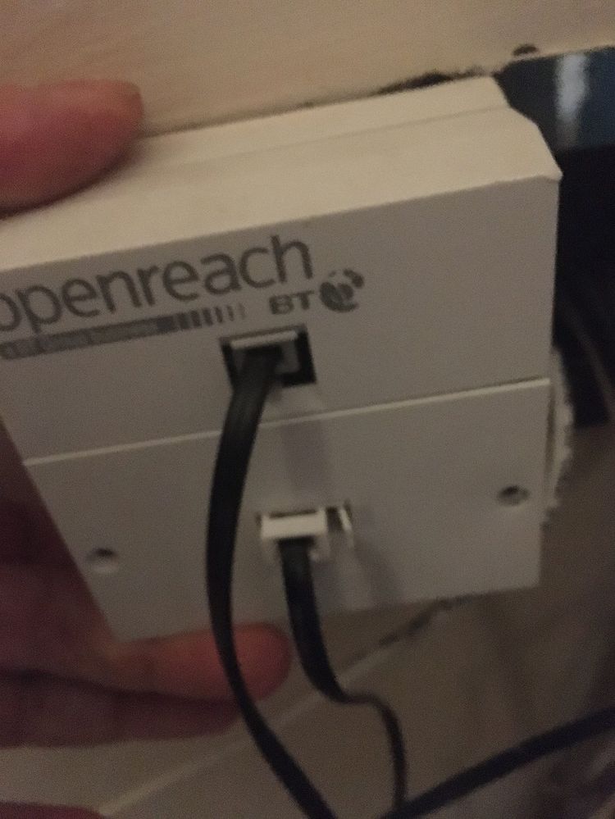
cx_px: 308
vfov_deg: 61.6
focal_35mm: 29
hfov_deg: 48.3
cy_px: 410
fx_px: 687
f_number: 2.2
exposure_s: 1/17
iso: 1600
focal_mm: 4.15
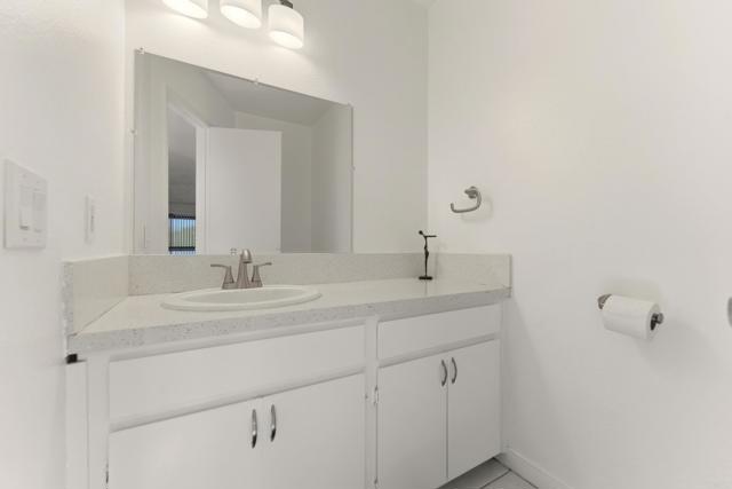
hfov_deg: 104.2
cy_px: 244
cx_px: 366
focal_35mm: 14
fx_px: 285
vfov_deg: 81.2
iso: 250
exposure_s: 1/1250
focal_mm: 14
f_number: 6.3
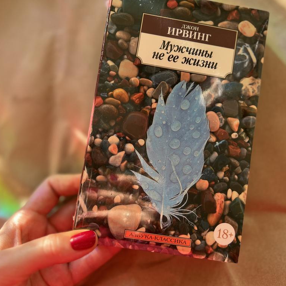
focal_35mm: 31
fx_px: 290
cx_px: 143
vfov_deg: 52.5
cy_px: 136
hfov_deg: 52.5
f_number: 1.5
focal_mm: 5.7
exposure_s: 1/218
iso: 40
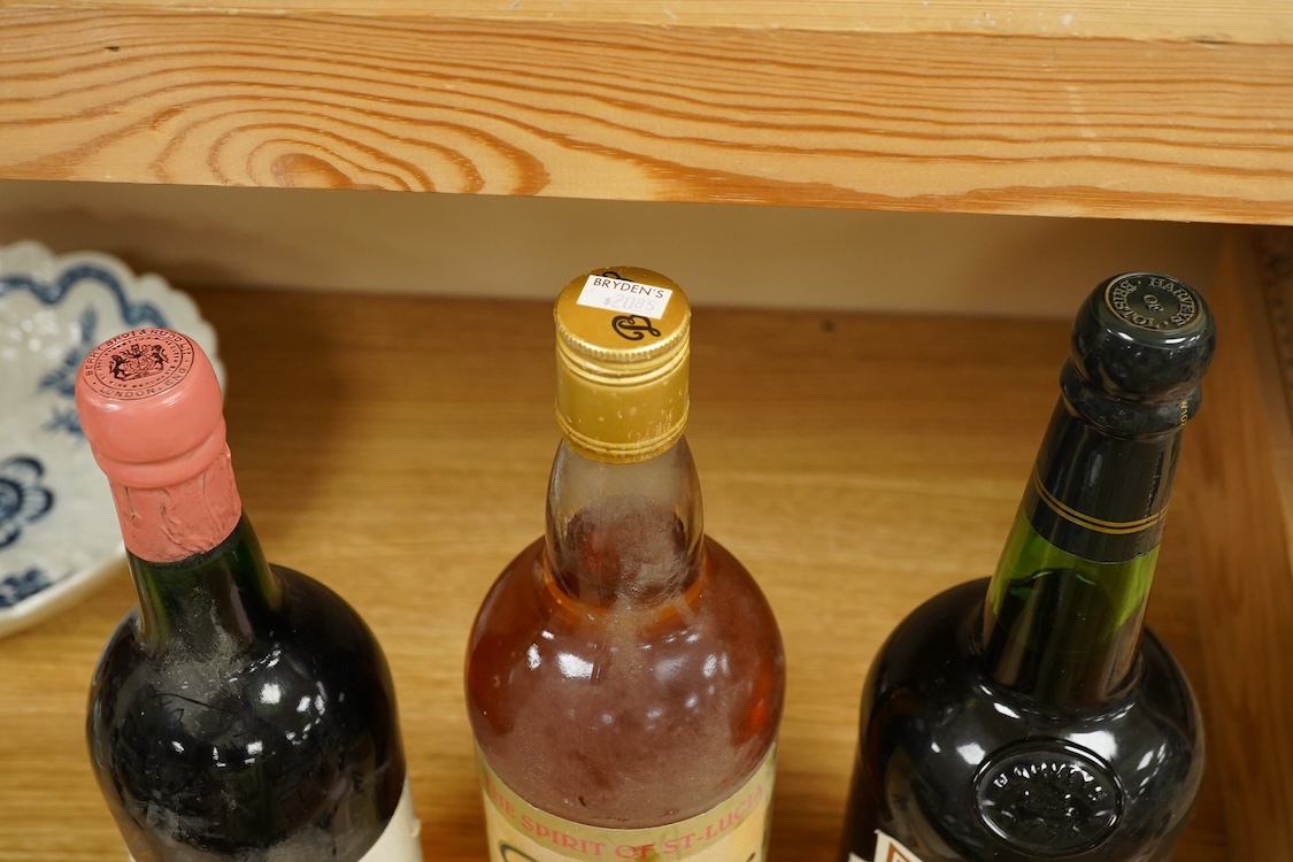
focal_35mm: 45
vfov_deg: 29.9
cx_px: 646
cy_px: 431
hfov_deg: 43.6
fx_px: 1616
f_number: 9
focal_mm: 30
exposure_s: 1/125
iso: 2000
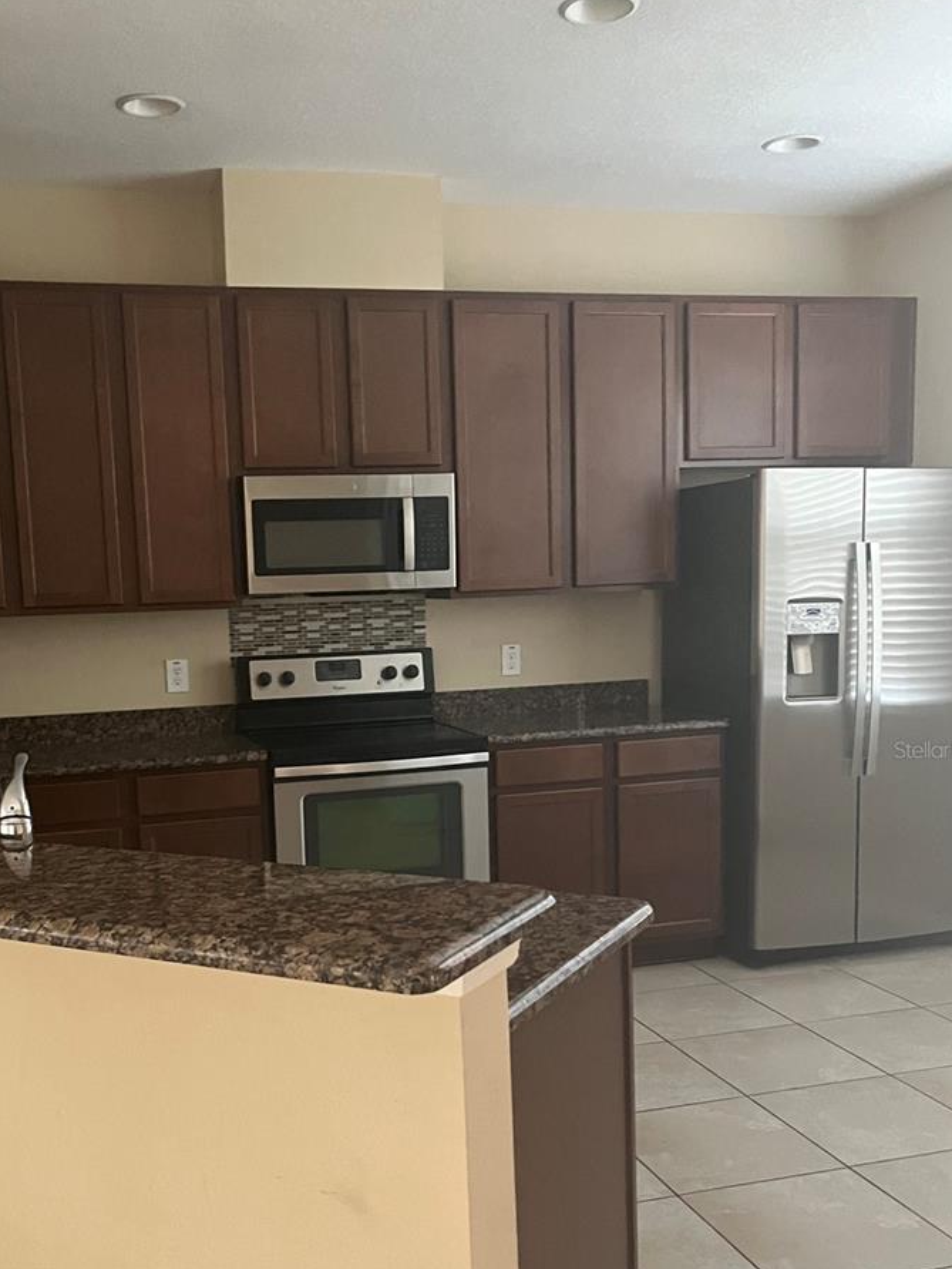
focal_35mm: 35
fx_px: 1282
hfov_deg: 40.4
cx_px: 354
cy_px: 749
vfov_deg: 52.3
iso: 500
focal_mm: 5.1
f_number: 1.6
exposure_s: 1/49
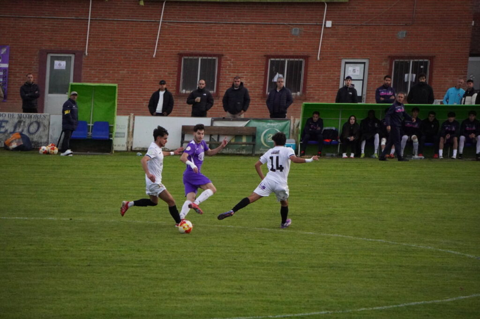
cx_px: 240
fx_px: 3157
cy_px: 160
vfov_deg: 5.8
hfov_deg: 8.7
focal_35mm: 237
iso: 6400
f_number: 6.3
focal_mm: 158
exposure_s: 1/2500
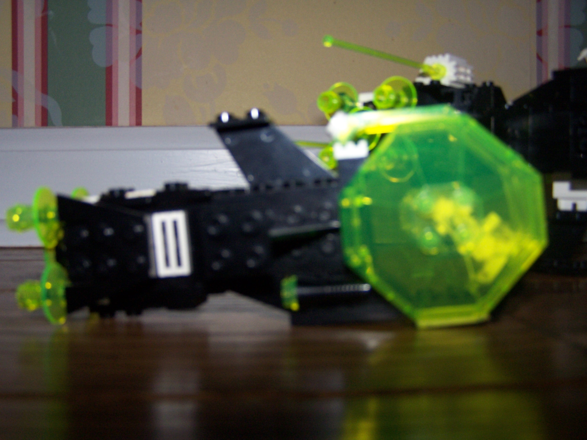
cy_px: 220
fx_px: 644
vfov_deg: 37.7
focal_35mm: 38
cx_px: 294
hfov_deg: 49.0
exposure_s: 1/60
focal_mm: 6.3
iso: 140
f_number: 2.8
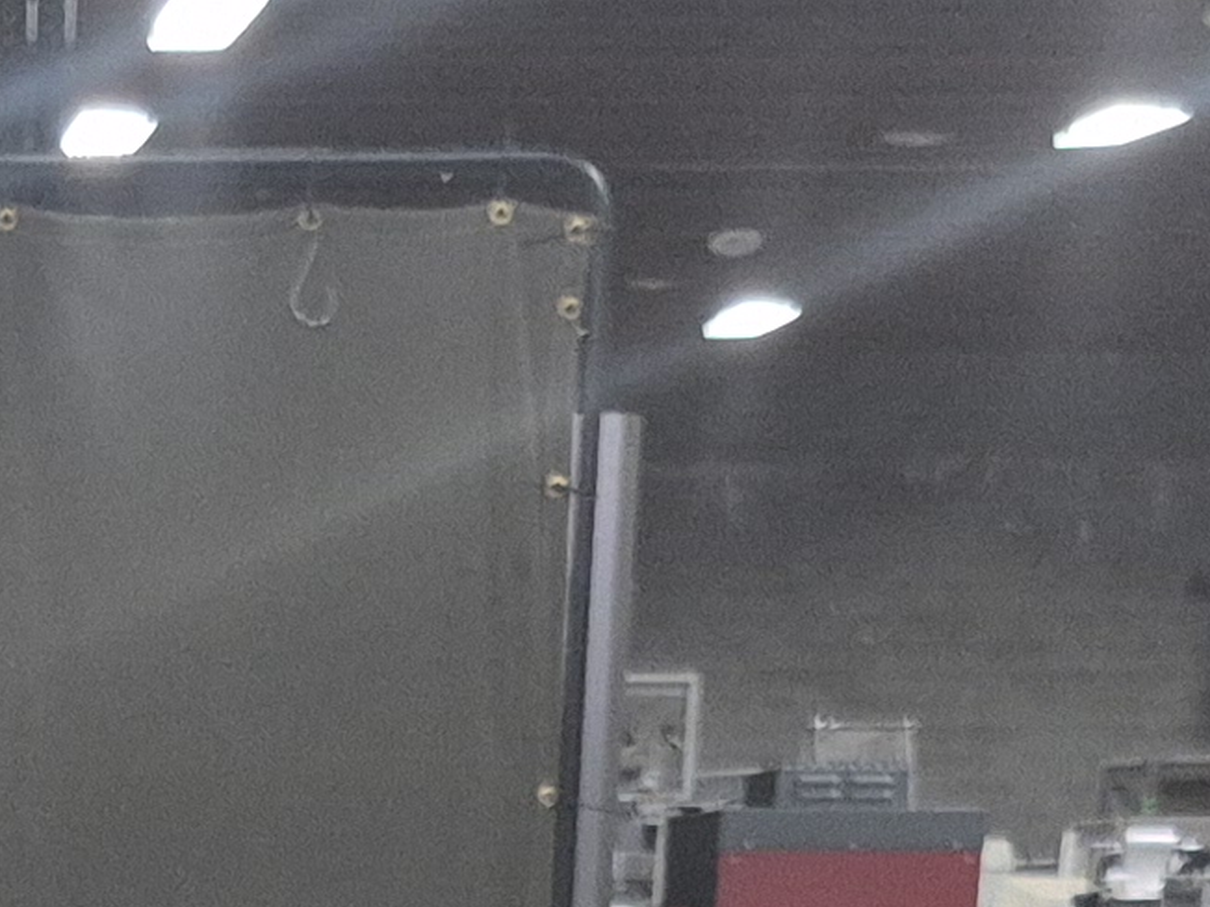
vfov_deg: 9.0
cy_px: 2484
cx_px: -312
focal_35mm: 141
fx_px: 4929
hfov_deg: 13.5
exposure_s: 1/120
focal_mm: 5.4
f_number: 1.8
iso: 320
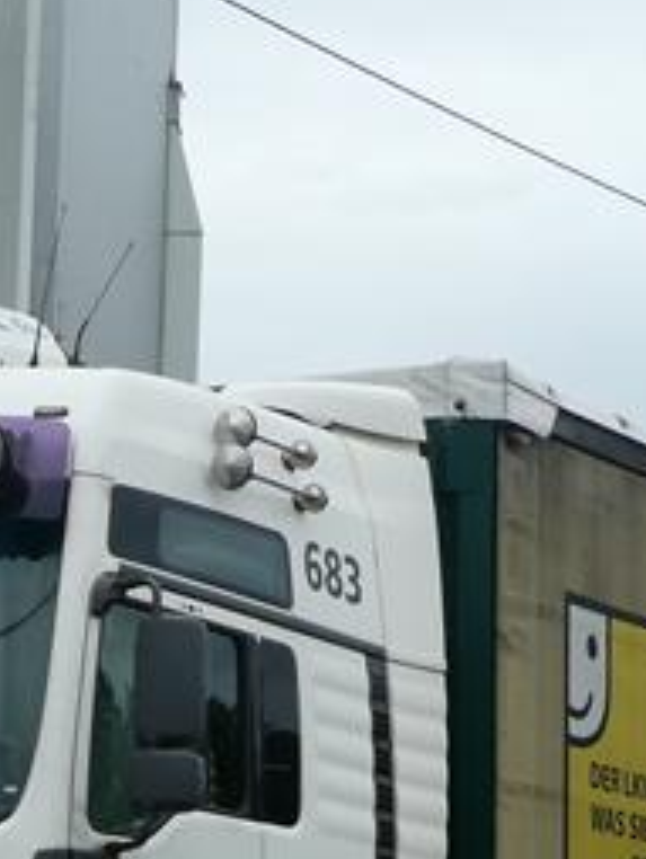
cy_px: 852
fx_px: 4223
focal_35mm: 170
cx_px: 264
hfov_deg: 8.7
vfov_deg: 11.5
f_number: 4.1
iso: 80
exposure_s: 1/250
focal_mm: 9.6
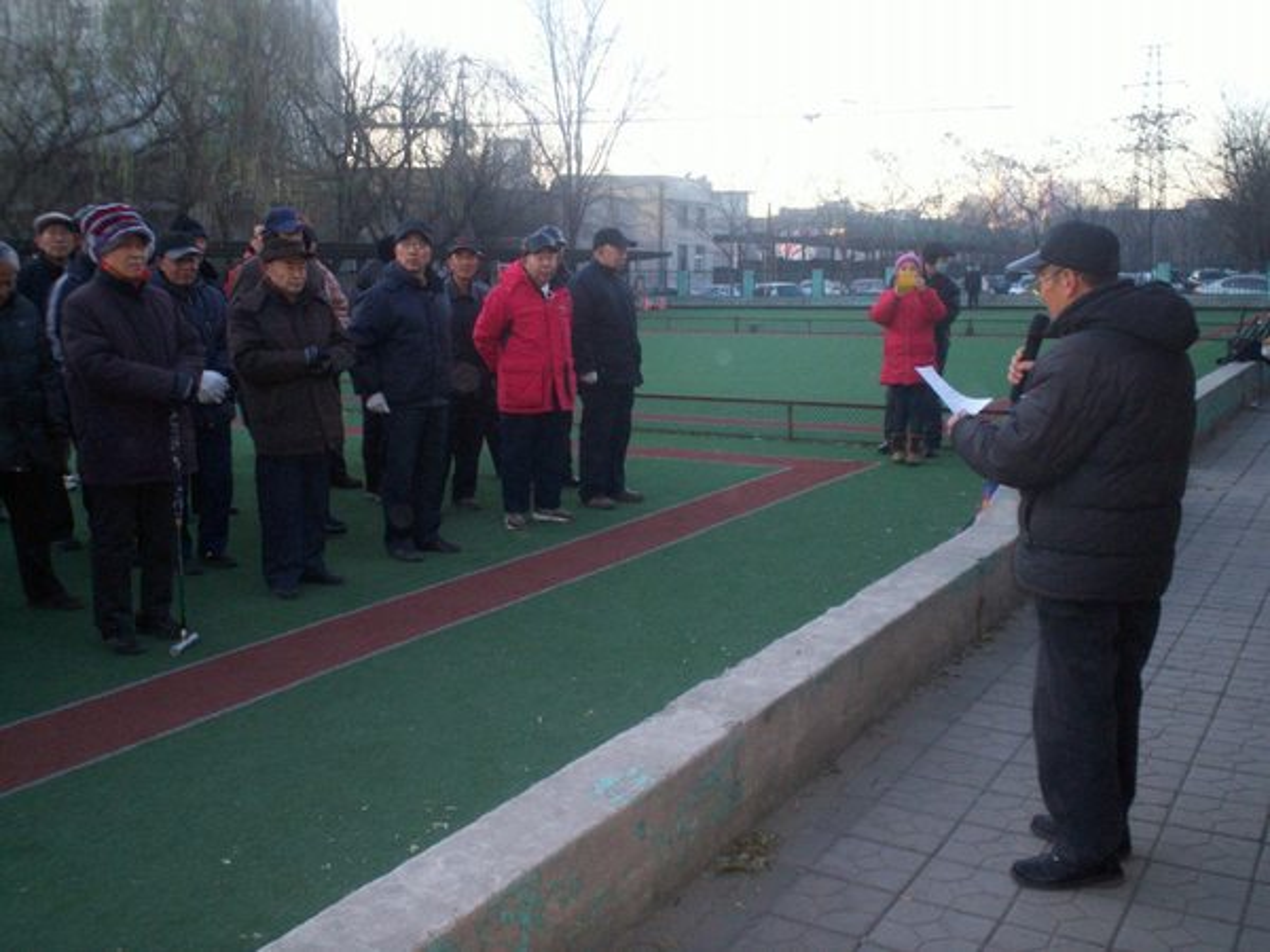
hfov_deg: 51.4
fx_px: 1321
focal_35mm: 36
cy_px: 476
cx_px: 635
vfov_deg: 39.7
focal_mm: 5.9
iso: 140
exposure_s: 1/64
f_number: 4.5
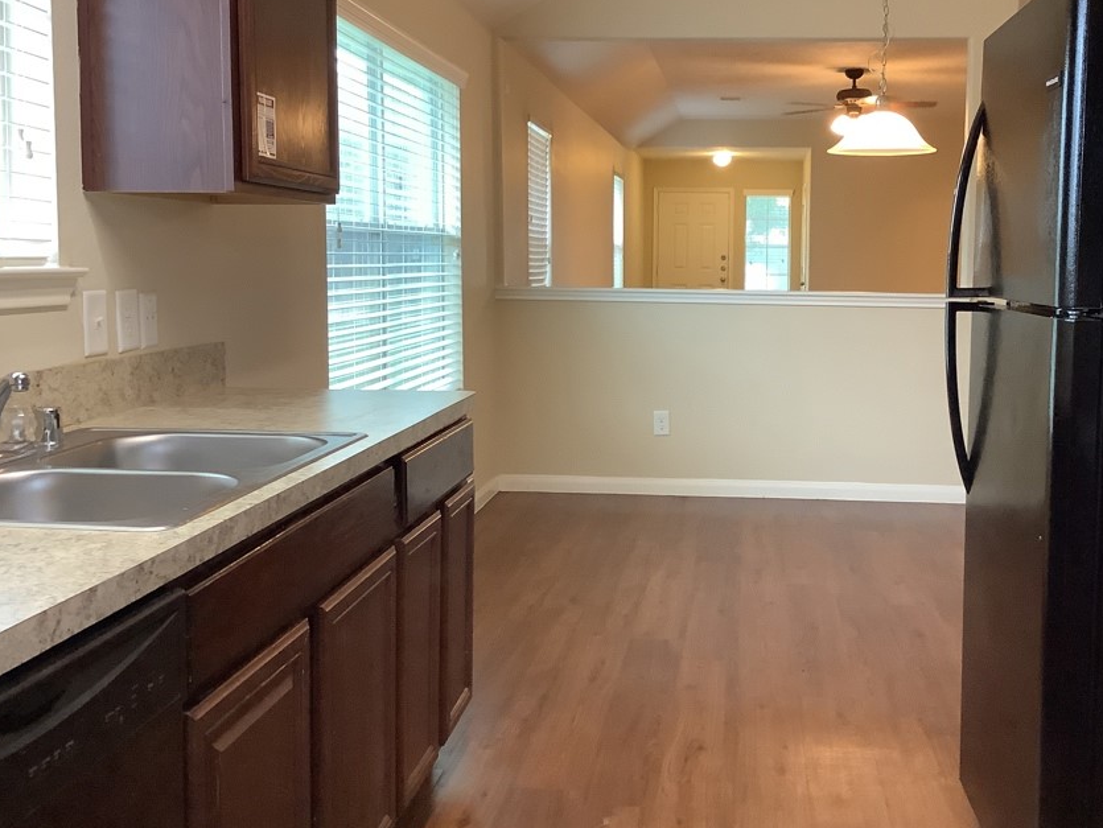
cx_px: 664
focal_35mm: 38
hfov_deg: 48.6
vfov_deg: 37.7
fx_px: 1211
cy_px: 353
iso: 320
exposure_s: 1/40
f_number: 2.4
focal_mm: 3.3
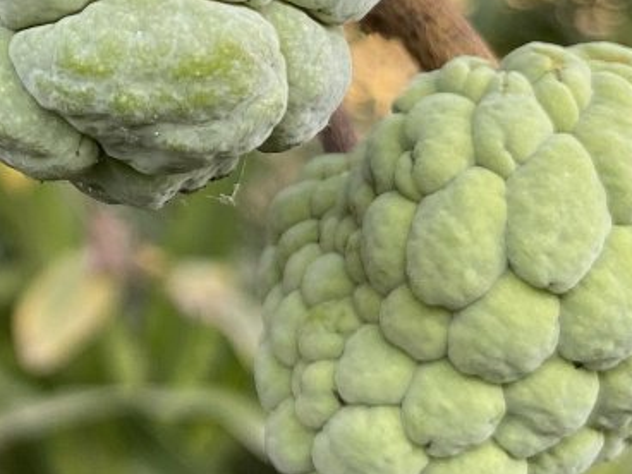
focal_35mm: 113
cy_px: -137
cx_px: -179
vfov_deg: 12.7
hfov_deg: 16.5
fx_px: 2063
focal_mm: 4.25
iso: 40
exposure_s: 1/121
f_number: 1.8
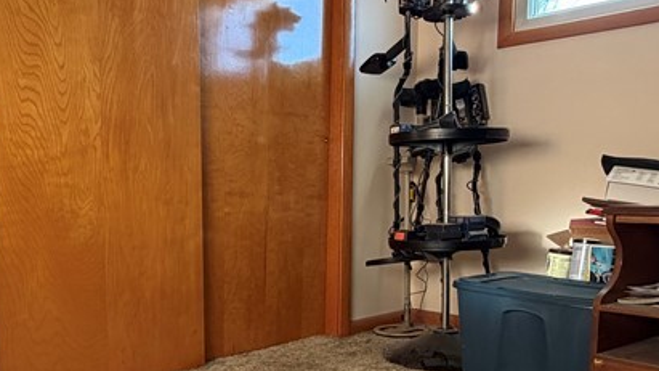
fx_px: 664
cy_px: 273
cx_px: 263
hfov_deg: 52.4
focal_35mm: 38
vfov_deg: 30.7
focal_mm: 2.22
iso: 160
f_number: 2.2
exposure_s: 1/121
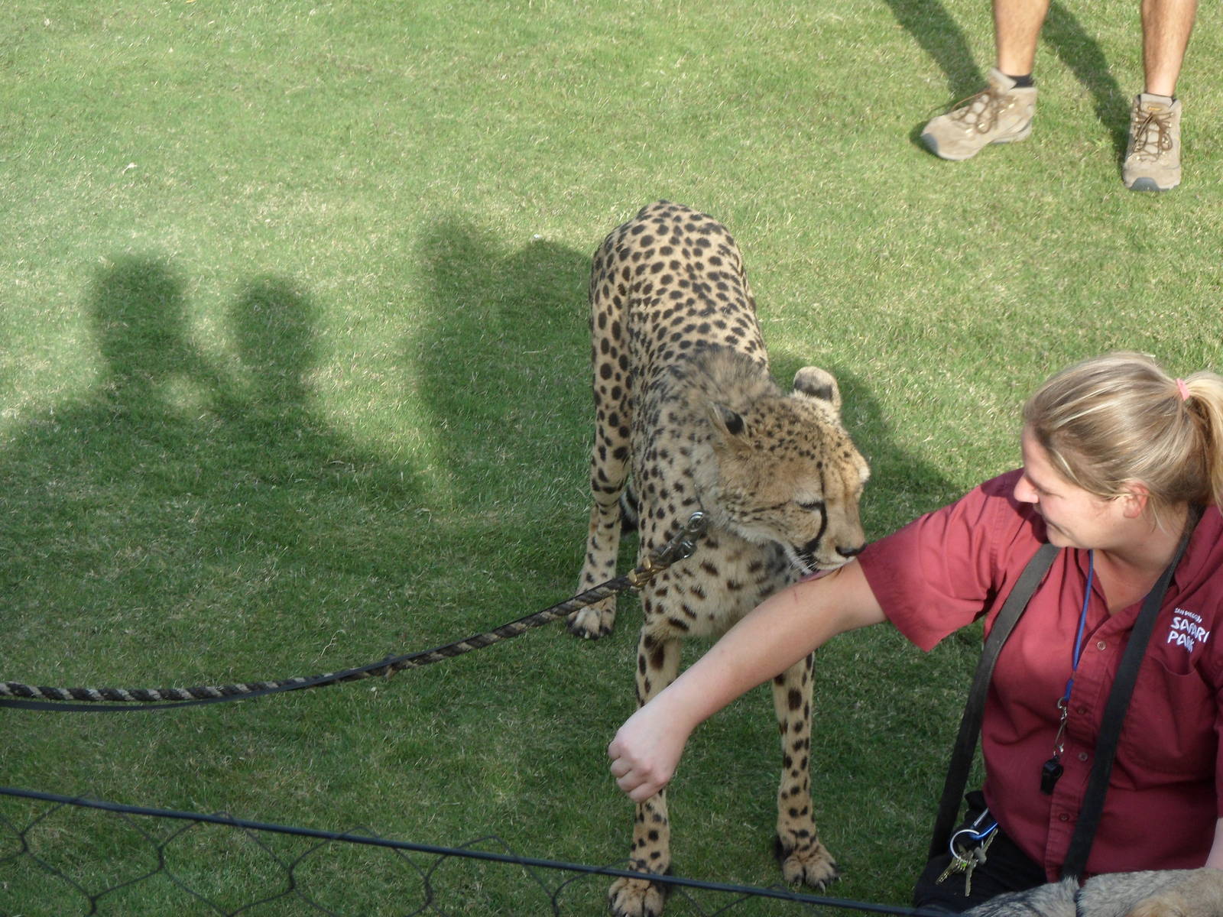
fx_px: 3710
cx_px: 612
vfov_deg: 14.1
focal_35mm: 105
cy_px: 458
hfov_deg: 18.7
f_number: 5.3
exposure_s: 1/125
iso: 80
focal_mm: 17.7
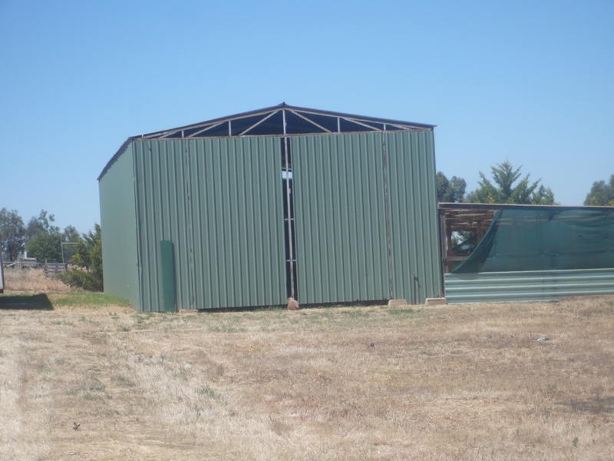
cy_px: 230
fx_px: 1862
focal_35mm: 105
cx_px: 307
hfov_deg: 18.7
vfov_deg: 14.1
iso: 100
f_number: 5
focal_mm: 17.4
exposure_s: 1/500
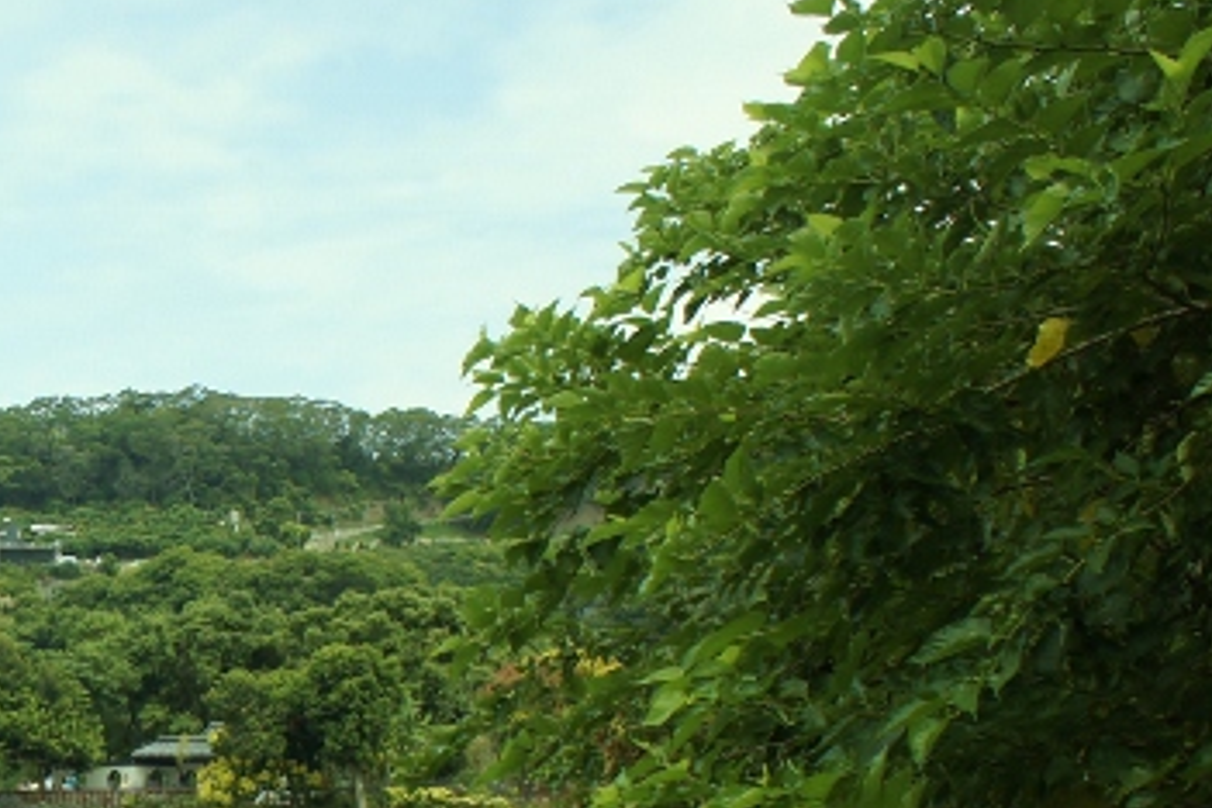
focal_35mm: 67
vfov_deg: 19.7
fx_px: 2255
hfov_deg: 27.6
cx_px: -114
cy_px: 801
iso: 200
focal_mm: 16
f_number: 6.3
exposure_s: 1/500
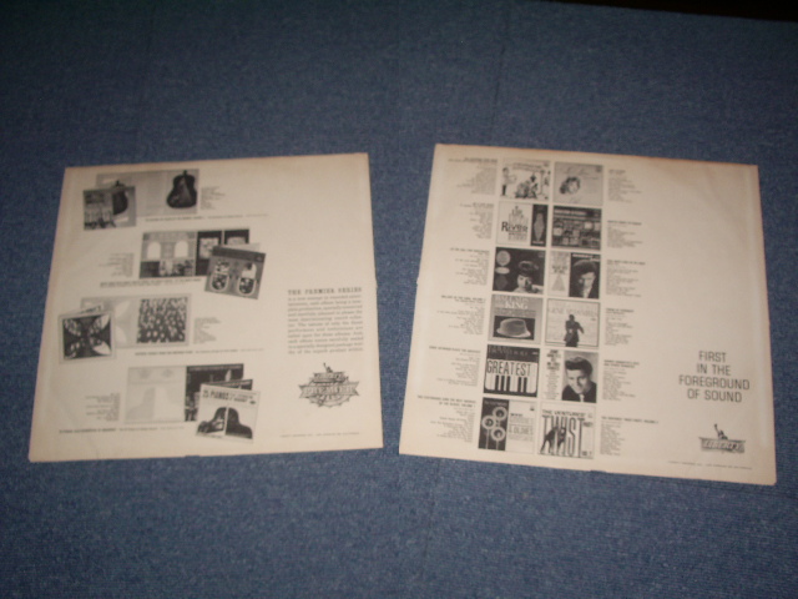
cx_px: 399
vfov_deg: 40.7
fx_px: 807
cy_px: 300
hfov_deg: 52.6
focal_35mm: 35
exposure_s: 1/40
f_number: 4.3
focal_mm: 5.8
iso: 80
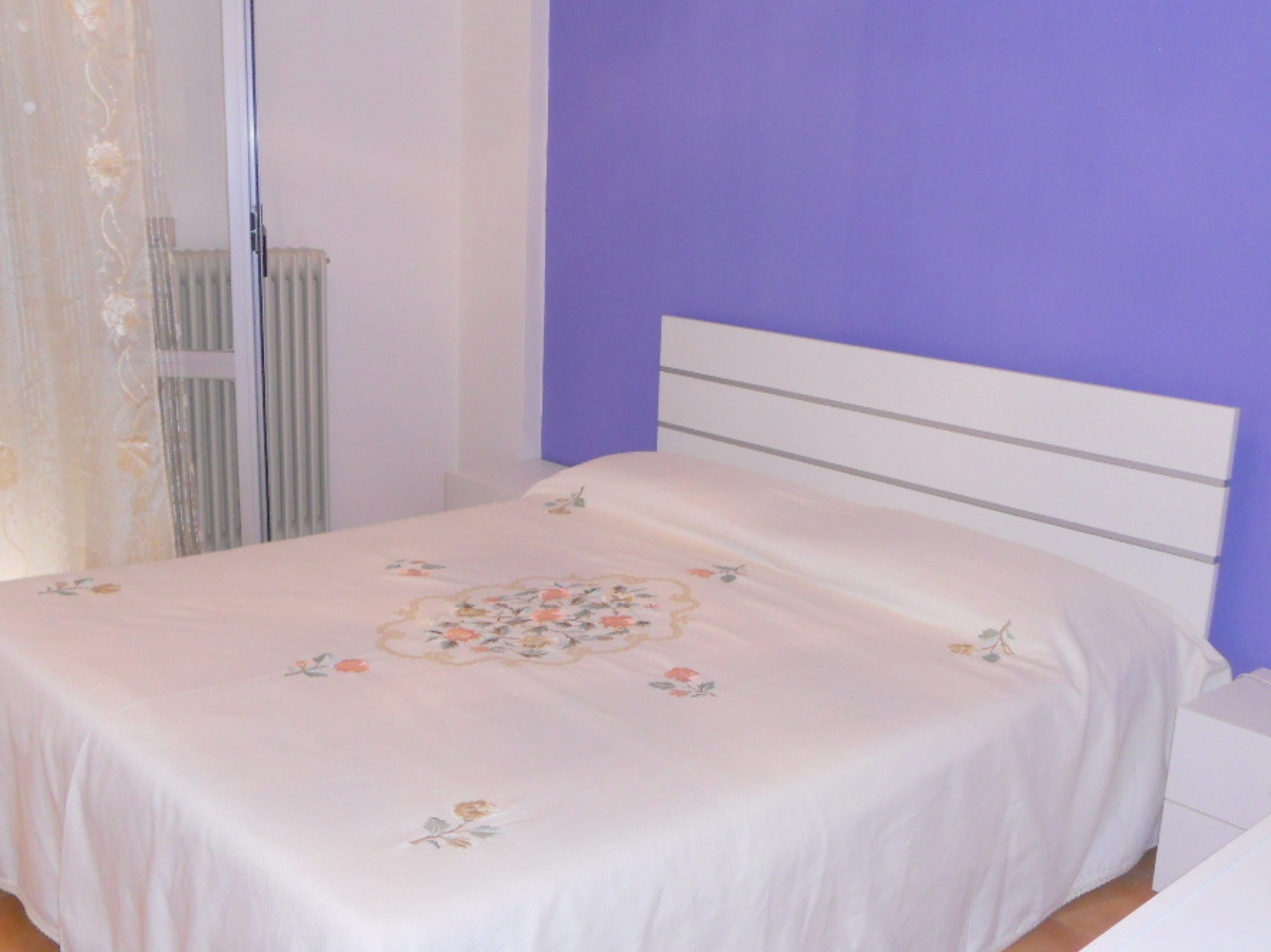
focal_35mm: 37
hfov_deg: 50.1
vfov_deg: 38.6
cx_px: 666
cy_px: 506
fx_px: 1358
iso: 200
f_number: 3.5
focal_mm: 5.8
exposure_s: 1/25
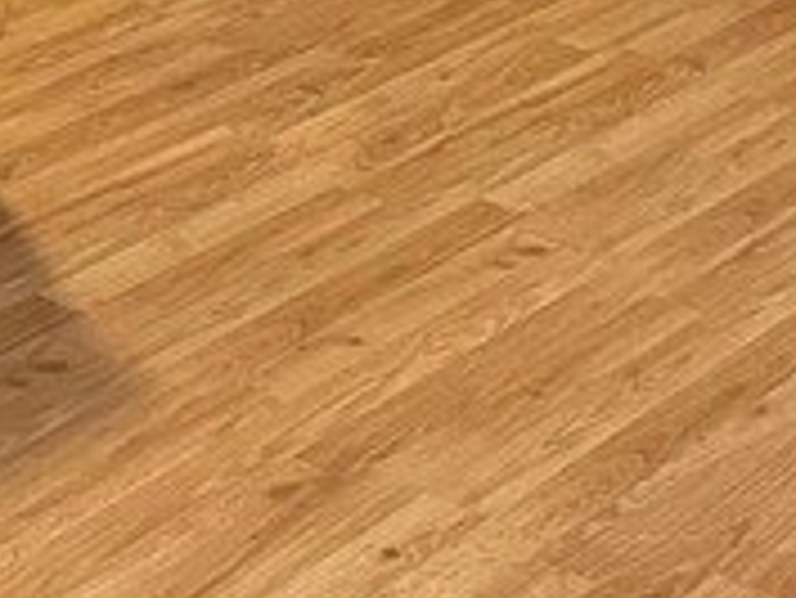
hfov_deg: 13.2
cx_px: -508
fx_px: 3198
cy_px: -427
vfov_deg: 10.2
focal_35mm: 139
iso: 500
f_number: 1.78
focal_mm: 6.86
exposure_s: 1/60
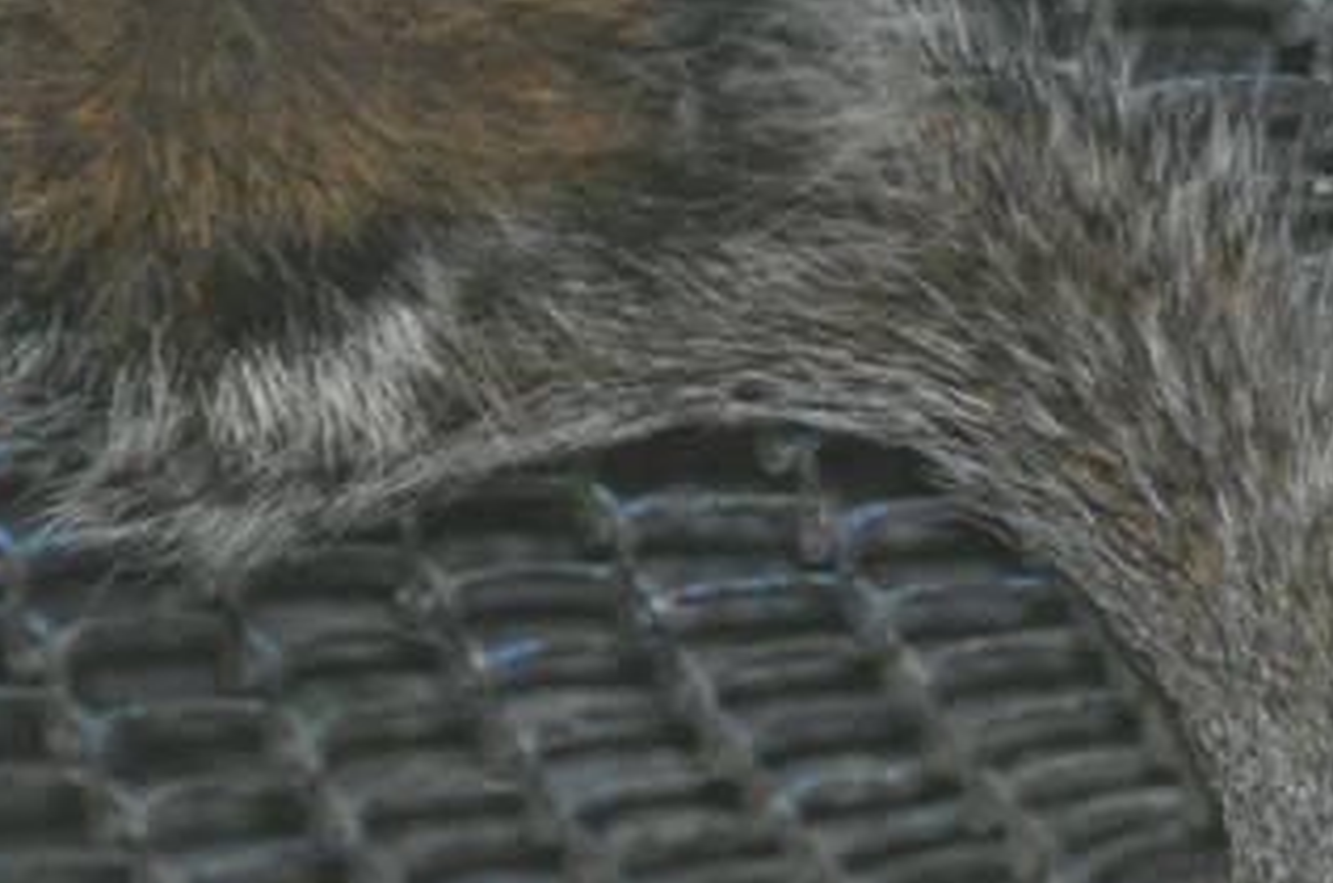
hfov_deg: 1.6
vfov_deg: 1.1
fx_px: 47596
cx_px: 685
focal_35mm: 1288
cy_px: 1810
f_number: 5
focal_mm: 170
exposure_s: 1/60
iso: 800
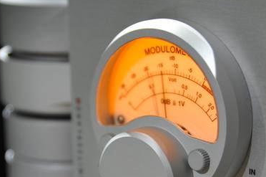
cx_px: 139
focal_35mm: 183
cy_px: 174
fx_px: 1350
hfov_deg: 11.2
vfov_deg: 7.5
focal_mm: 85
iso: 400
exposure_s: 1/4
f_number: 4.5
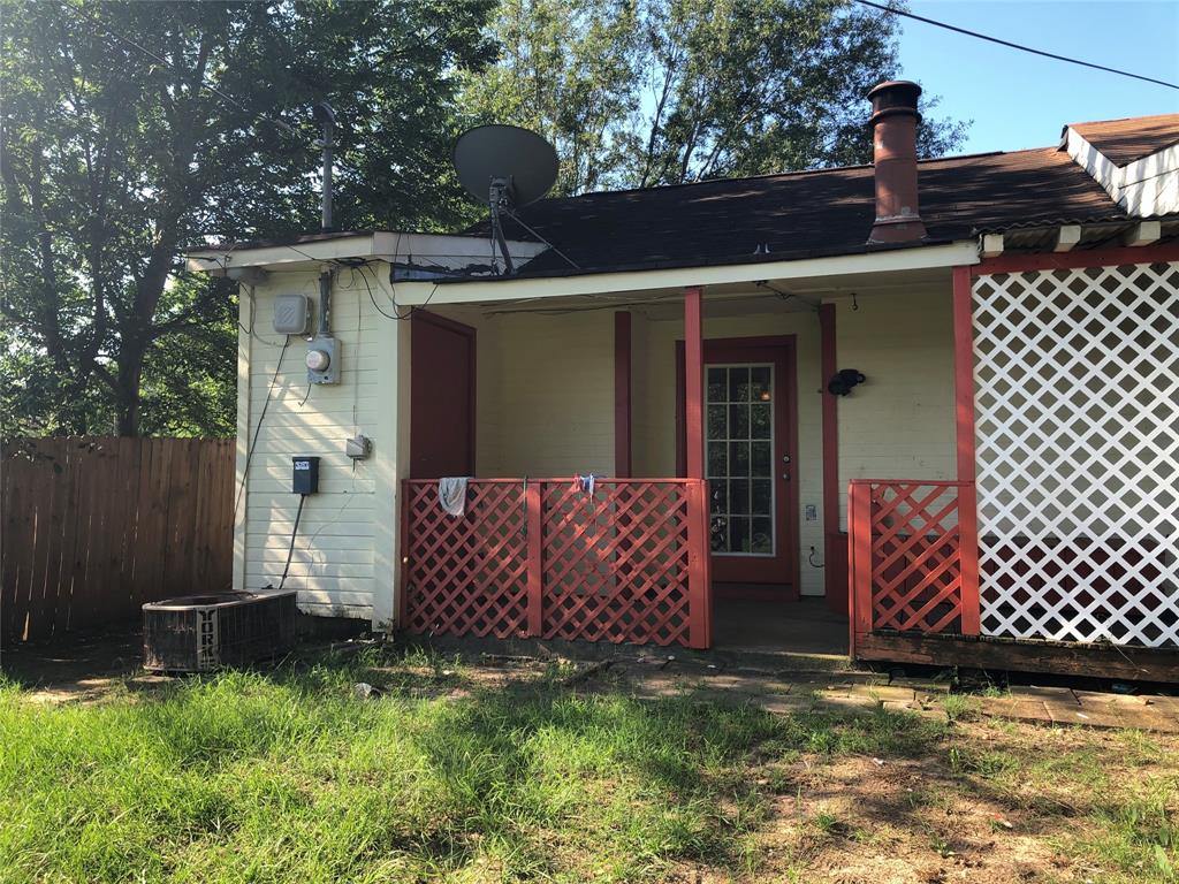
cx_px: 590
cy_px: 442
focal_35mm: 28
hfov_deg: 63.4
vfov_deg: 49.7
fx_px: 954
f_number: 1.8
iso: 20
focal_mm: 3.99
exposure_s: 1/430
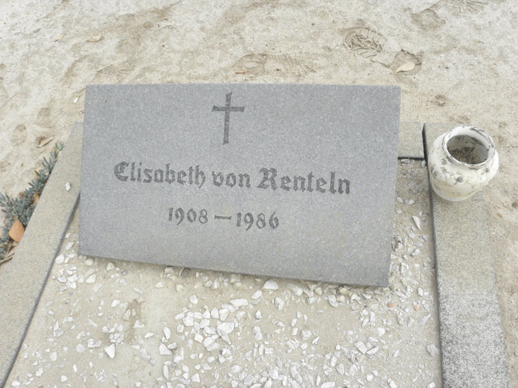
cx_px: 259
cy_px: 194
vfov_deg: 51.4
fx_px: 404
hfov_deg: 65.3
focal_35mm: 27
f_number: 6.3
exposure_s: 1/400
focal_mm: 4.83
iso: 200
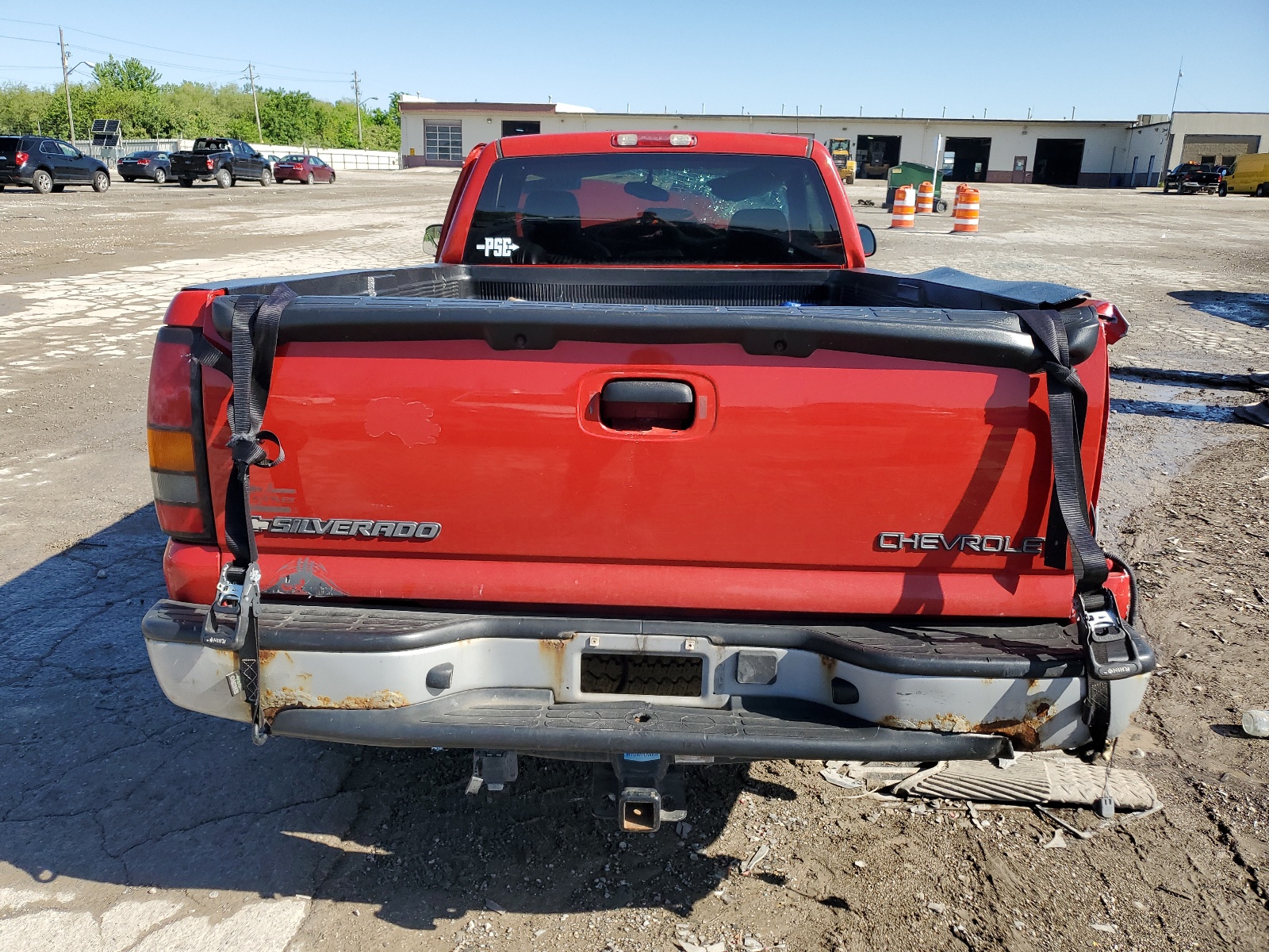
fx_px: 953
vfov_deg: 53.1
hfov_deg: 67.3
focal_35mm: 26
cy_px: 476
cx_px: 634
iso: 50
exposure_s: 1/2000
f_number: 1.5
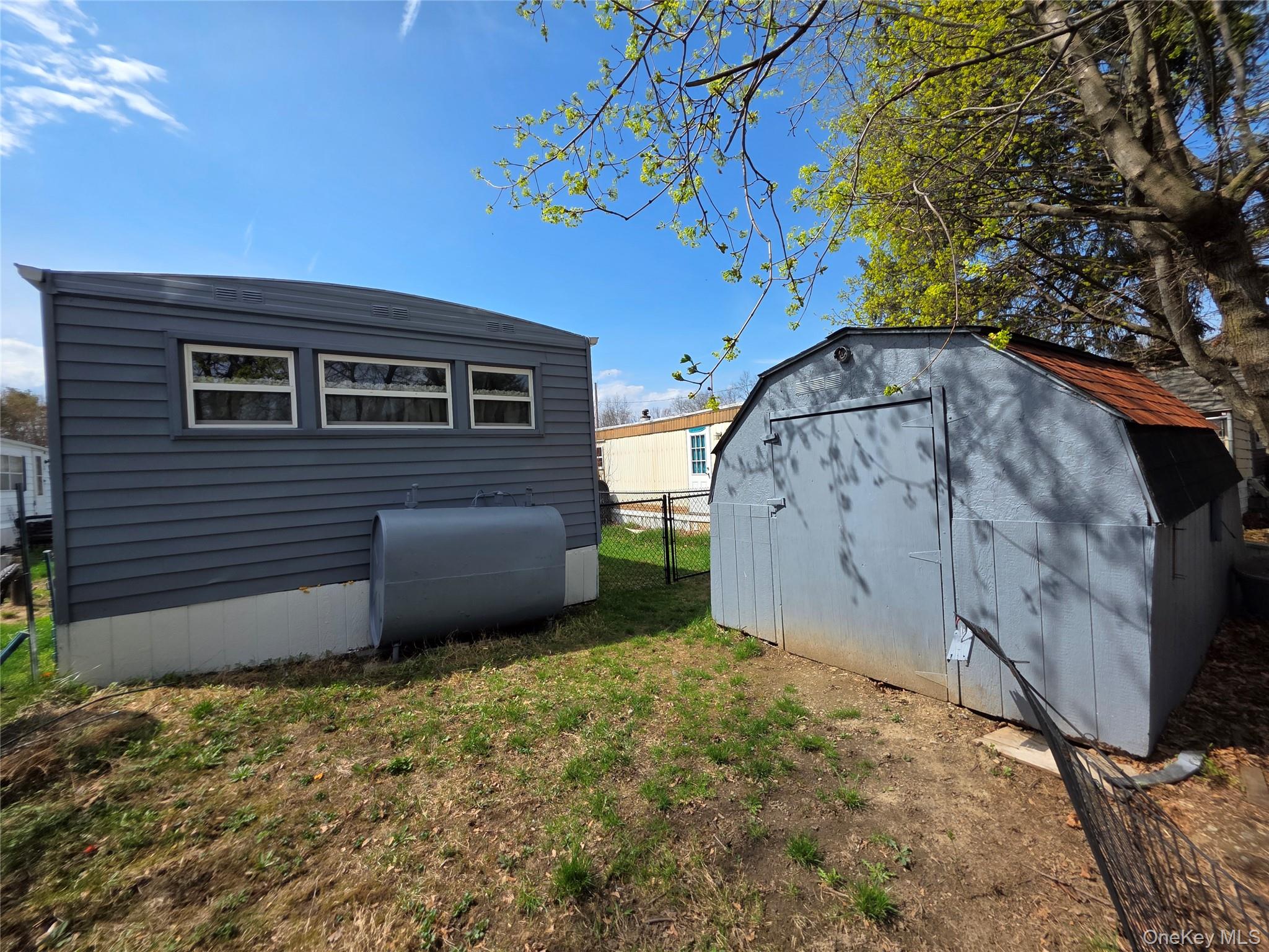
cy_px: 476
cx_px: 634
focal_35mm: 13
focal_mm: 2.2
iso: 40
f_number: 1.9
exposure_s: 1/1904
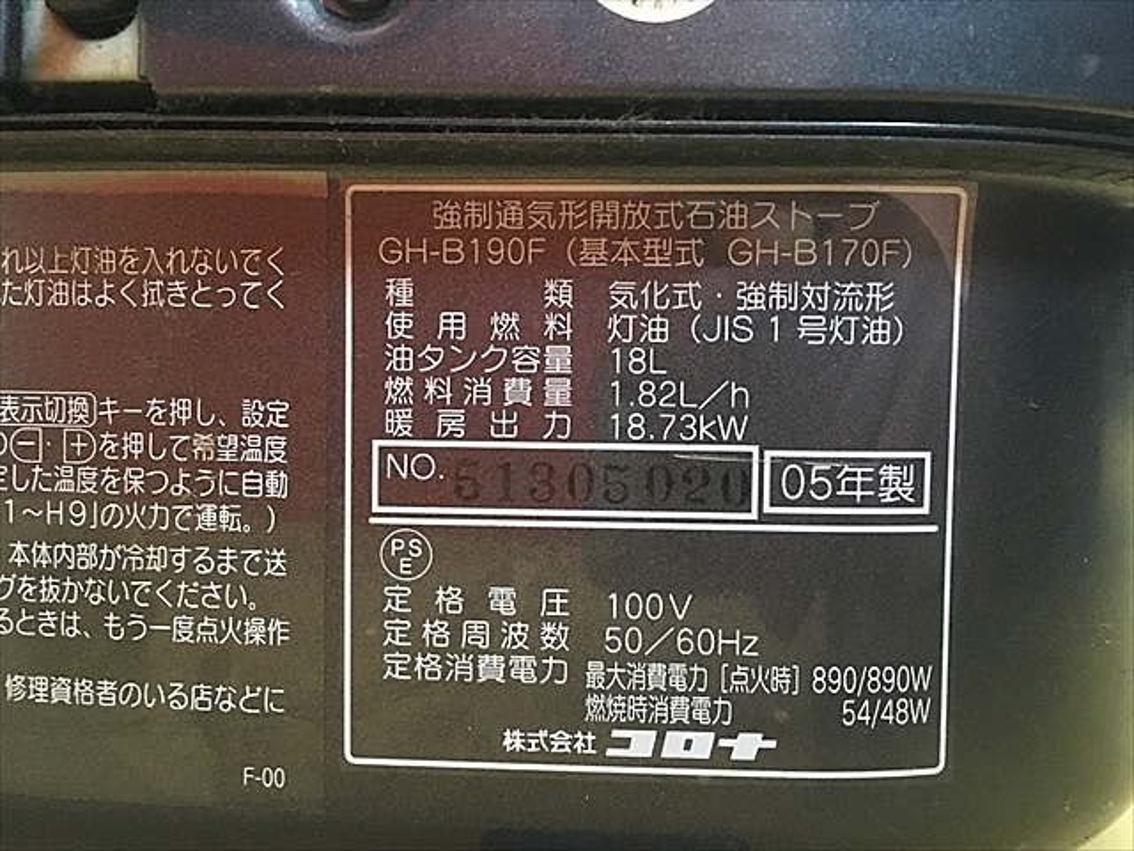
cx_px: 567
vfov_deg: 48.2
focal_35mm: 29
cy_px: 426
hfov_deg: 61.7
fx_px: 950
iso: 320
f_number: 2.2
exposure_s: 1/15
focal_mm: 4.15
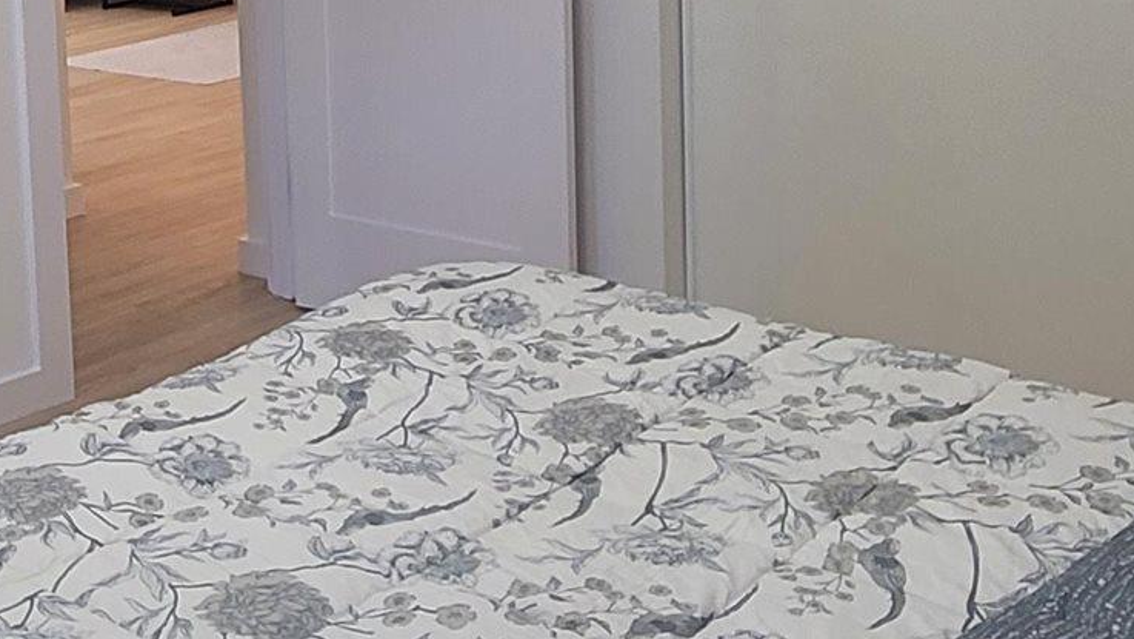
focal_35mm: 59
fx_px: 1775
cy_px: -148
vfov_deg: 19.1
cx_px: 212
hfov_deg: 34.3
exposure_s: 1/60
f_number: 2.2
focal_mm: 2.2
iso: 125
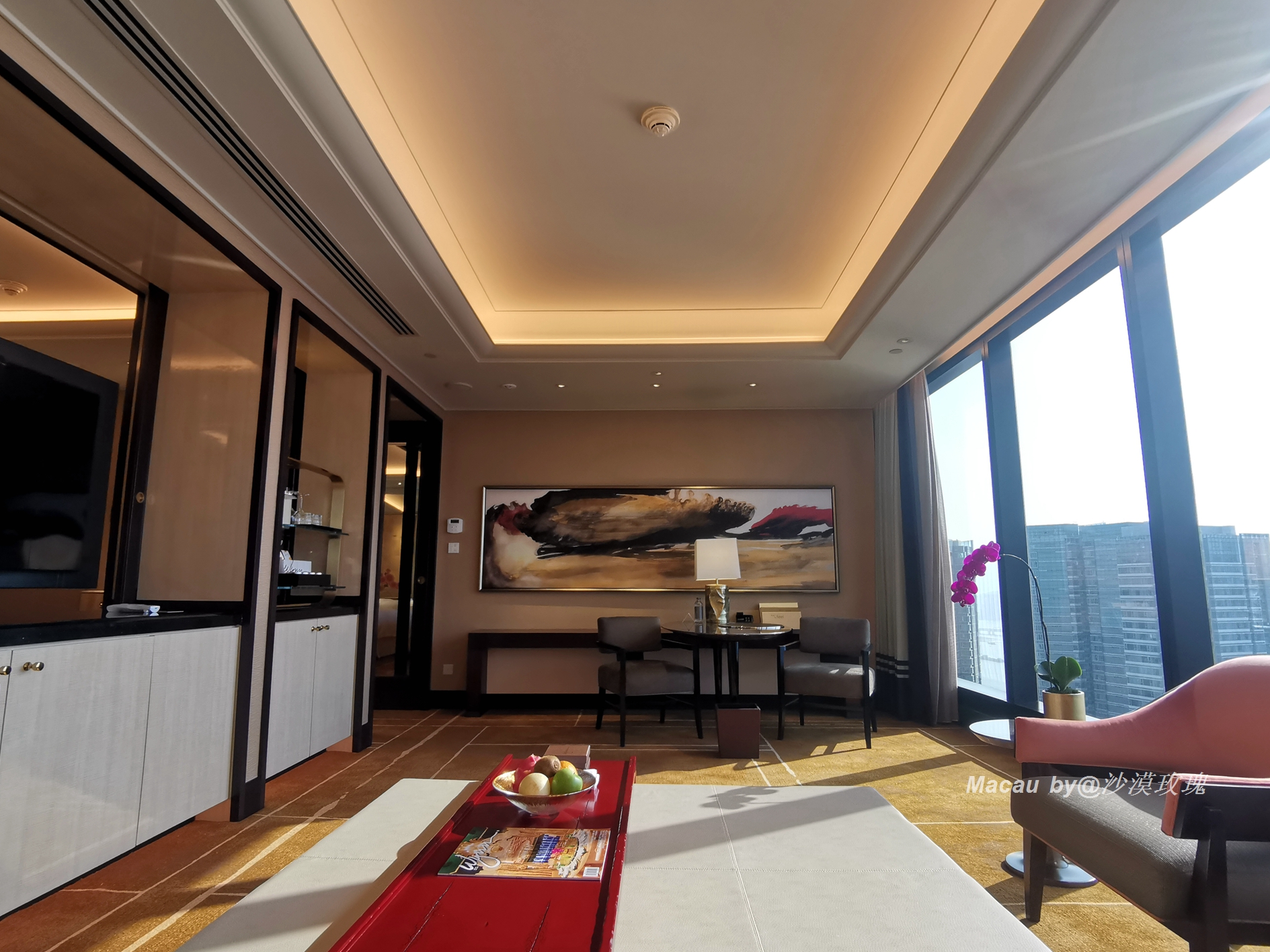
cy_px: 479
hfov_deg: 87.8
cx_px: 632
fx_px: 660
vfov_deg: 71.6
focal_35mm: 18
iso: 50
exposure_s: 1/100
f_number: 2.2
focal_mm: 2.26
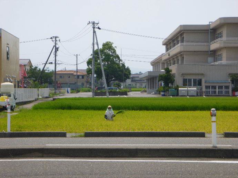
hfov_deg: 19.6
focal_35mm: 100
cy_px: 89
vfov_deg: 14.8
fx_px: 688
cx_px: 119
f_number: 5.7
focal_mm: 18
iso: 100
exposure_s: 1/400
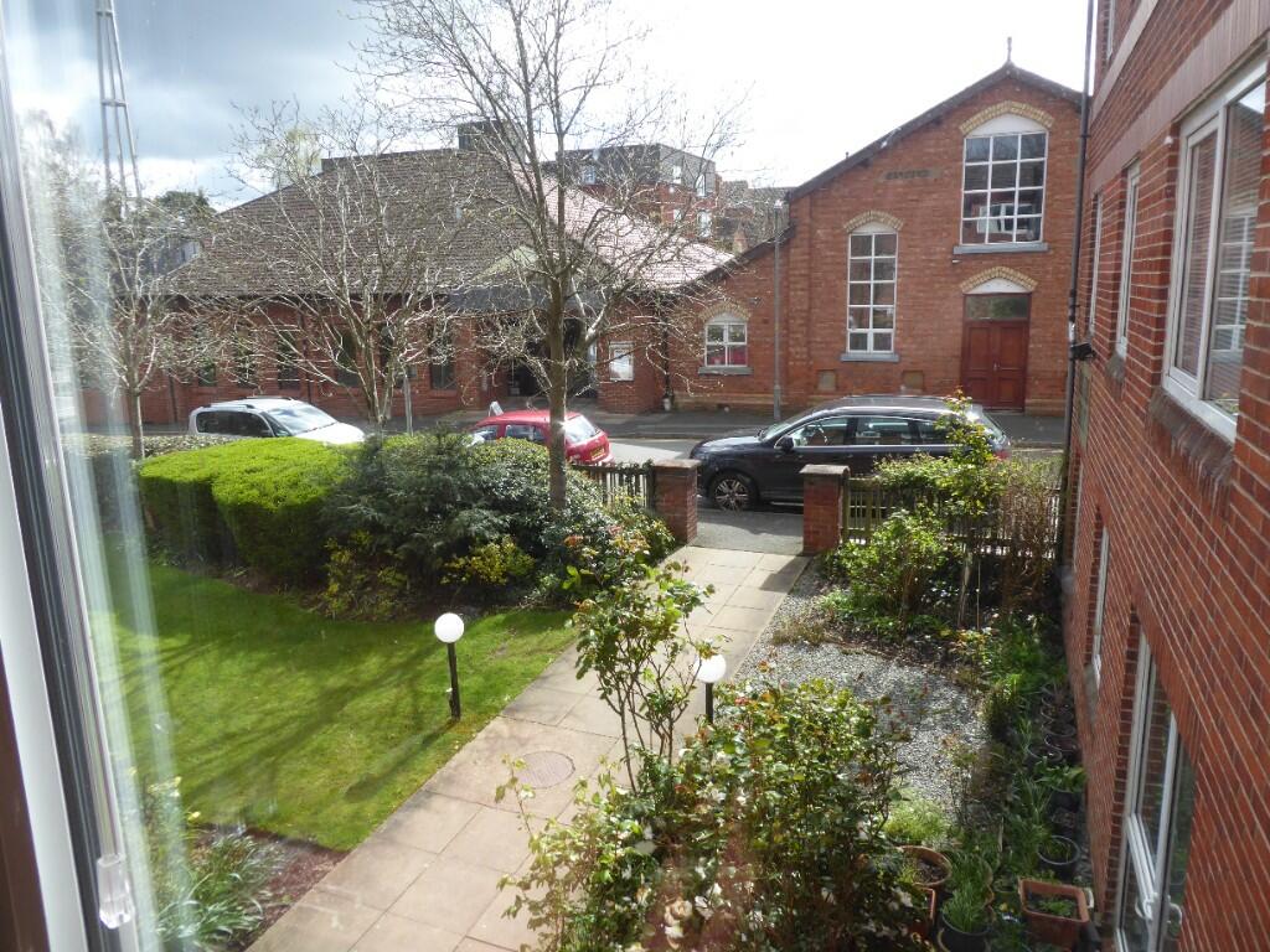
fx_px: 881
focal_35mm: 24
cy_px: 476
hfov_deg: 71.6
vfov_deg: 56.8
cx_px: 635
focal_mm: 4.3
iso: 100
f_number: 4
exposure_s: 1/250
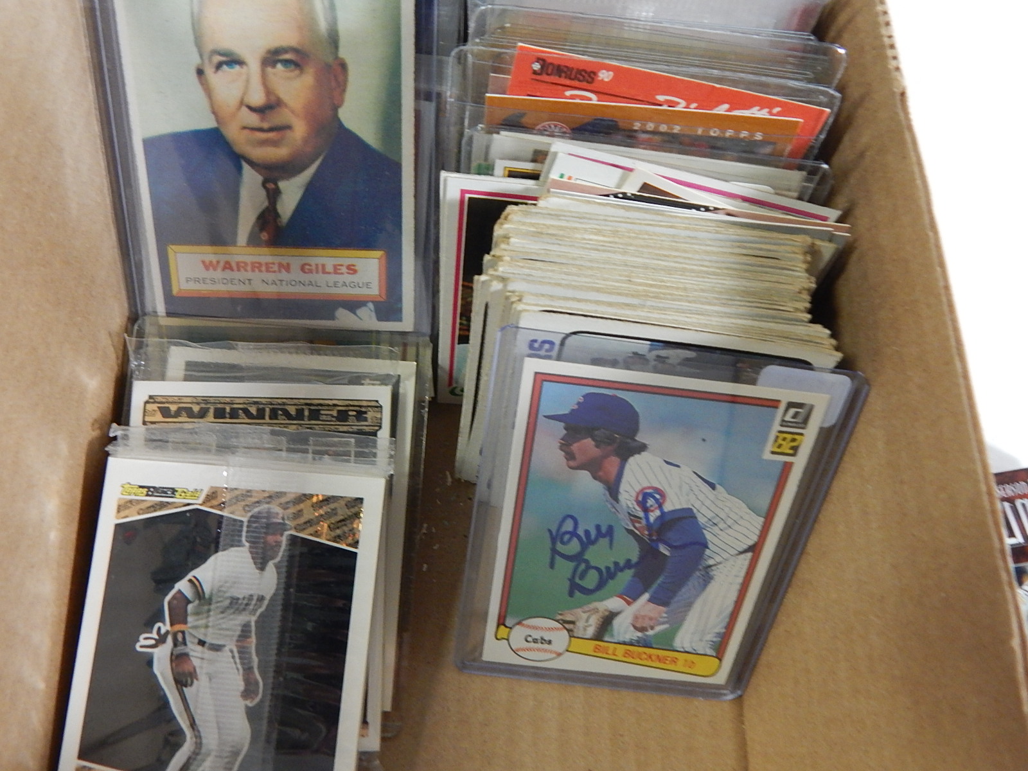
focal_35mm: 28
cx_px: 514
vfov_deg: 49.7
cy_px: 386
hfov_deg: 63.4
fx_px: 832
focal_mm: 5.1
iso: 400
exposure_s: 1/50
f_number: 3.2
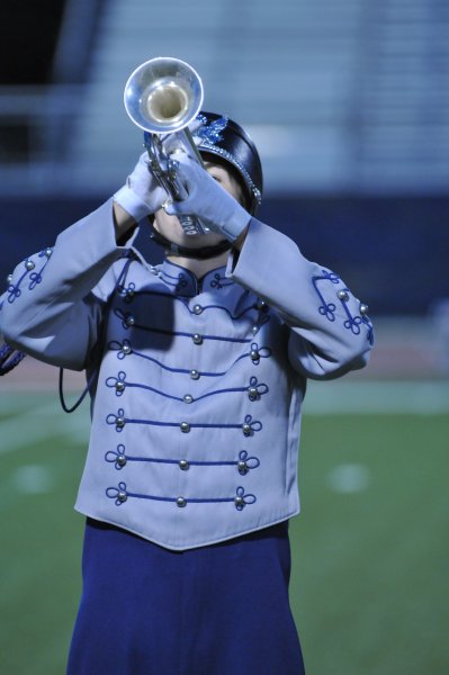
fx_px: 5622
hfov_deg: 4.6
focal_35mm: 300
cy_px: 338
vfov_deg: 6.9
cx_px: 224
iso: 1600
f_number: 2.8
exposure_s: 1/200
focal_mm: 200
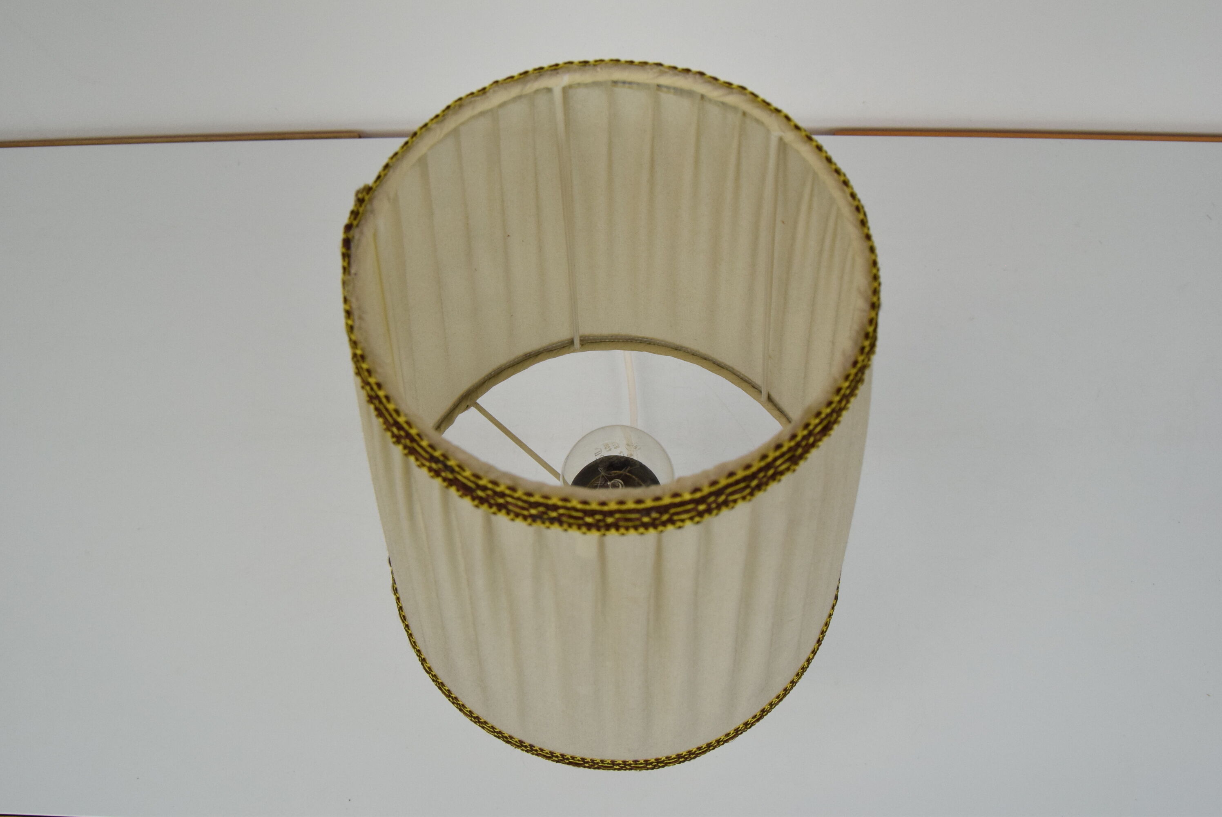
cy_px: 408
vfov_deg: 45.7
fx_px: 968
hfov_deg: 64.5
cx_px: 611
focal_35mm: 28
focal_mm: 19
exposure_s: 1/320
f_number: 9
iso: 1600
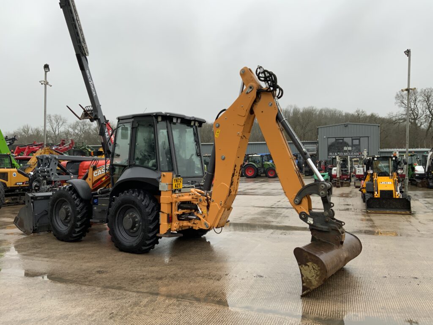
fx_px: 363
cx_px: 216
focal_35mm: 29
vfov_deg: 48.2
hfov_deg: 61.7
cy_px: 162
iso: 16
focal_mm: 3
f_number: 1.8
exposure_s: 1/138
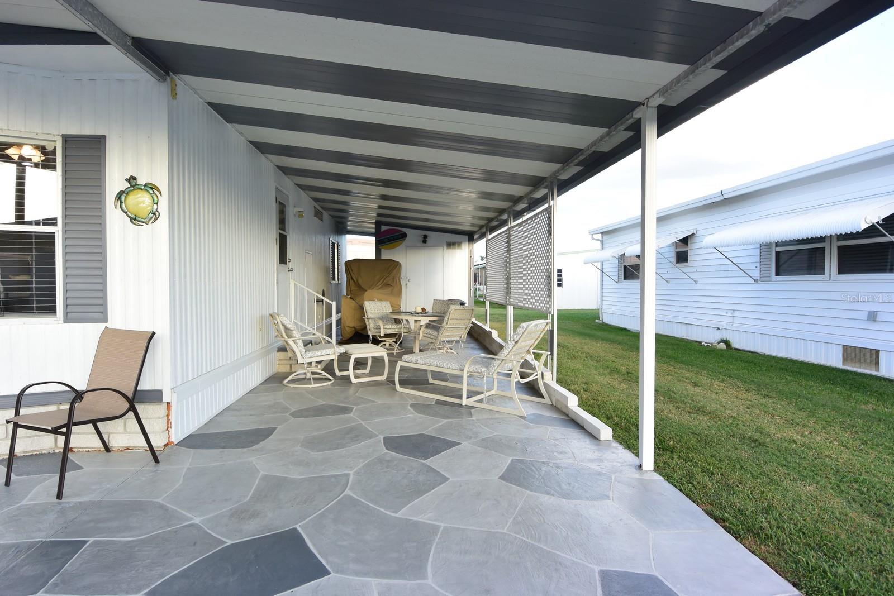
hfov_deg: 84.0
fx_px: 497
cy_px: 298
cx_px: 447
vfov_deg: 61.9
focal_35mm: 20
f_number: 3.8
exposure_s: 1/125
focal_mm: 7.5
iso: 160
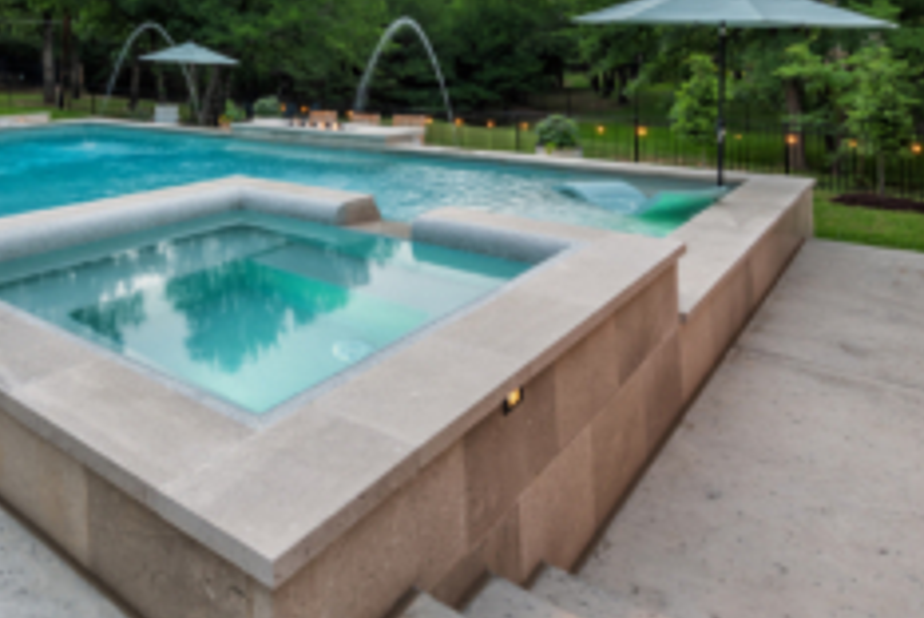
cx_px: 262
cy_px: 91
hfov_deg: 64.3
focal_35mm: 27
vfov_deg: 44.7
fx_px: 694
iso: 200
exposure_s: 1/6
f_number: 8
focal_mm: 14
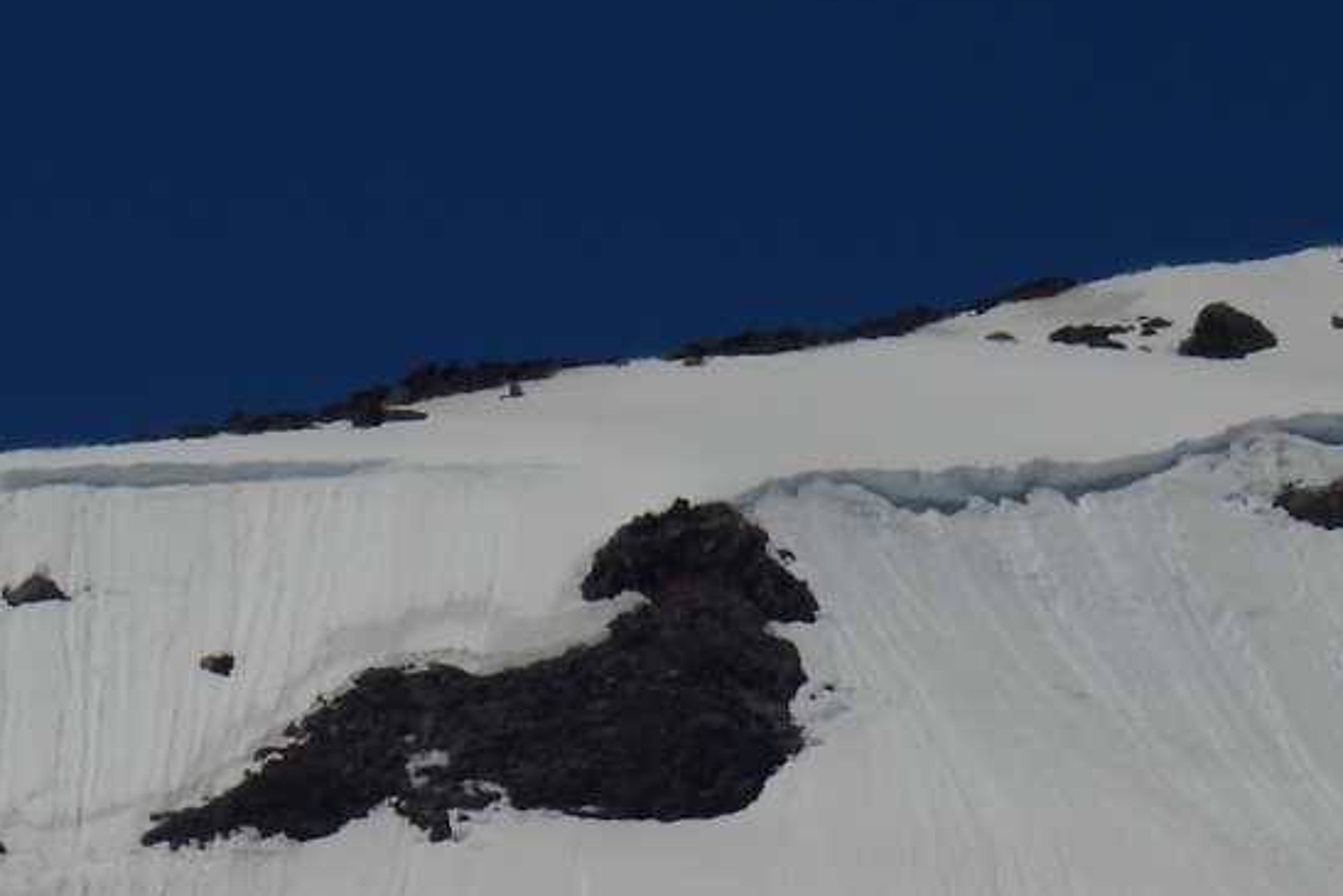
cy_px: 1043
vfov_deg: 0.7
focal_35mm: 2068
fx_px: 77164
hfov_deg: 1.0
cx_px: 150
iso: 100
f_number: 8
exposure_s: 1/2000
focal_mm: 152
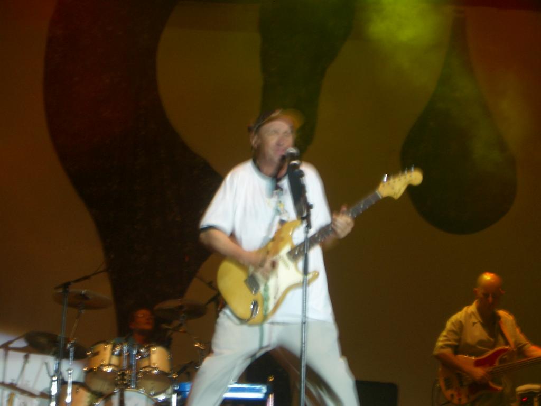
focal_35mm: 105
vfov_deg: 14.1
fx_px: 1641
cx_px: 270
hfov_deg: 18.7
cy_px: 203
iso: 50
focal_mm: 17.4
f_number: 4.8
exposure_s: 1/8
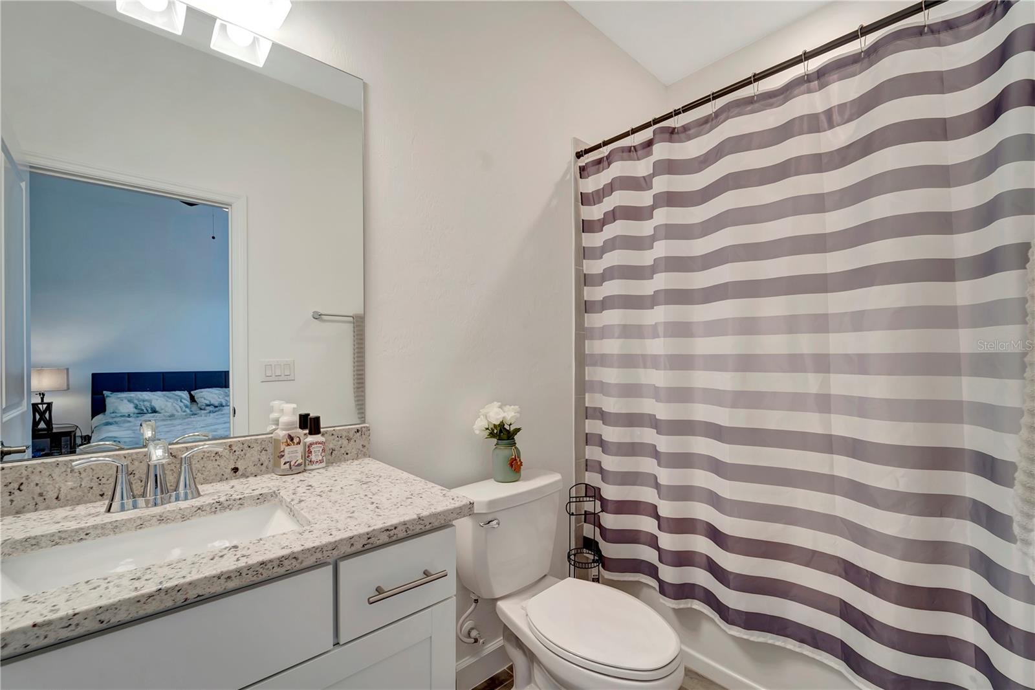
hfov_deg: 104.3
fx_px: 402
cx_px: 518
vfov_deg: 81.2
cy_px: 345
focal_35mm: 14
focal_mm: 14
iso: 250
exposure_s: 1/13
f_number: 9
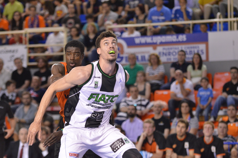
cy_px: 79
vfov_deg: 7.6
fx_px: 1188
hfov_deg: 11.4
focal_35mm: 180
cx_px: 119
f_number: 2.8
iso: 3200
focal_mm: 120
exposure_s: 1/1000
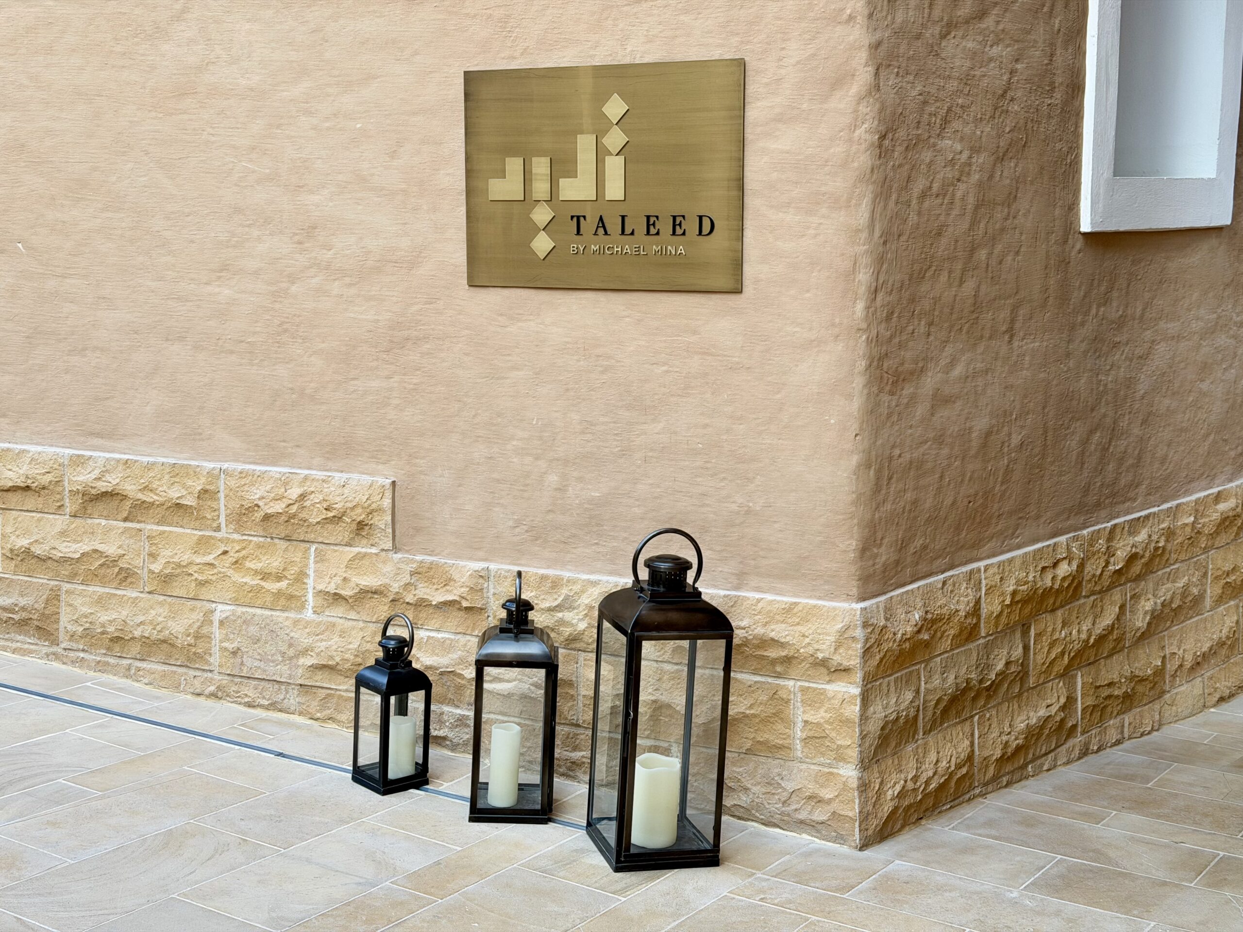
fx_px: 1724
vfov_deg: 30.3
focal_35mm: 48
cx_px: 622
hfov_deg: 39.7
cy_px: 466
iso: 50
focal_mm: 6.76
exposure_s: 1/226
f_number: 1.78
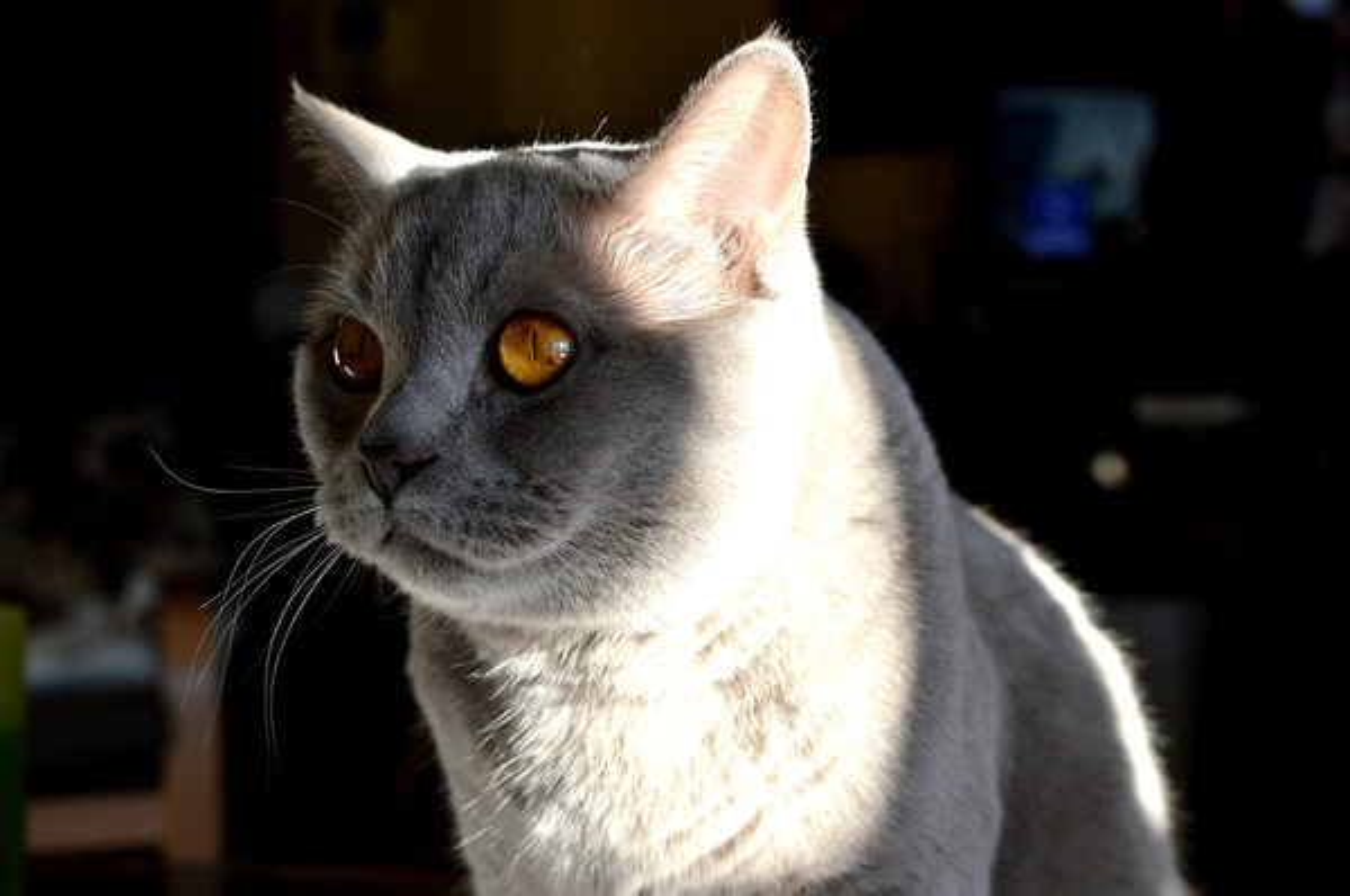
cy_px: 448
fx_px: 1966
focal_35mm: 52
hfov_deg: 37.9
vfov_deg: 25.7
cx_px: 675
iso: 140
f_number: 5.6
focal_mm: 35
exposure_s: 1/125
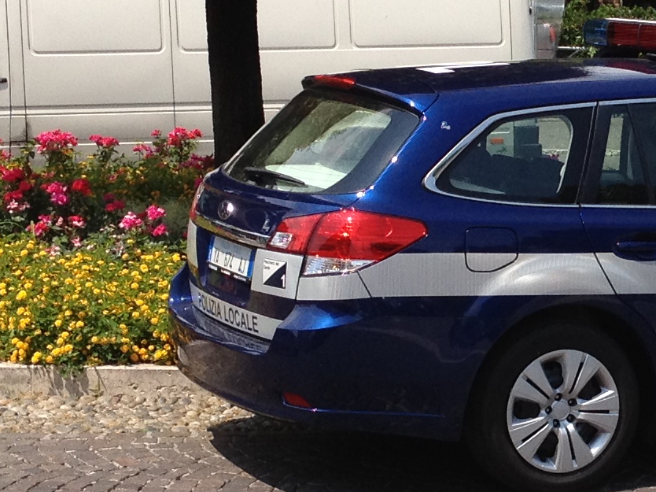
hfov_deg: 14.1
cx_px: 714
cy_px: 252
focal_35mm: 137
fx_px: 2596
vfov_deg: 10.8
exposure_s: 1/1783
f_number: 2.4
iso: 64
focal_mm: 4.28
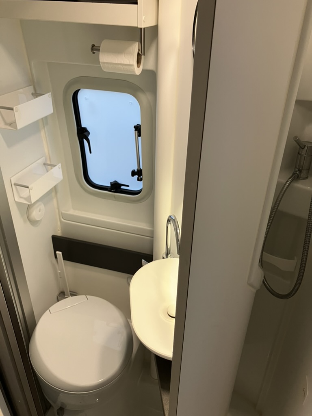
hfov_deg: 49.7
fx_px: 336
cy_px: 208
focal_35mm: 28
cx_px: 156
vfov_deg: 63.4
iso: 125
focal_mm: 3.99
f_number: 1.8
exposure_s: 1/60
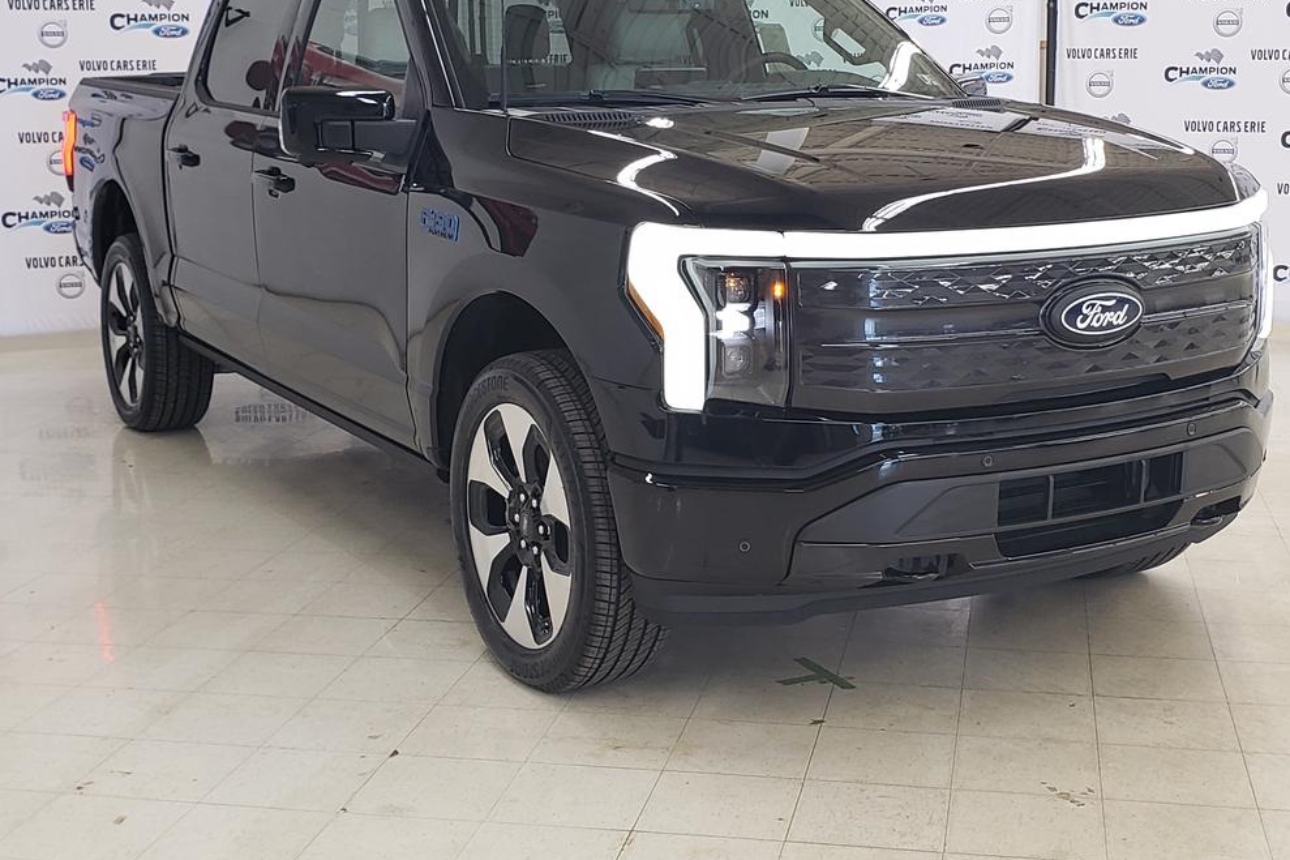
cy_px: 361
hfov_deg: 65.5
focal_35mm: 28
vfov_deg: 46.2
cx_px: 657
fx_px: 1003
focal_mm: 4.3
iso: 160
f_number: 2.4
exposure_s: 1/60
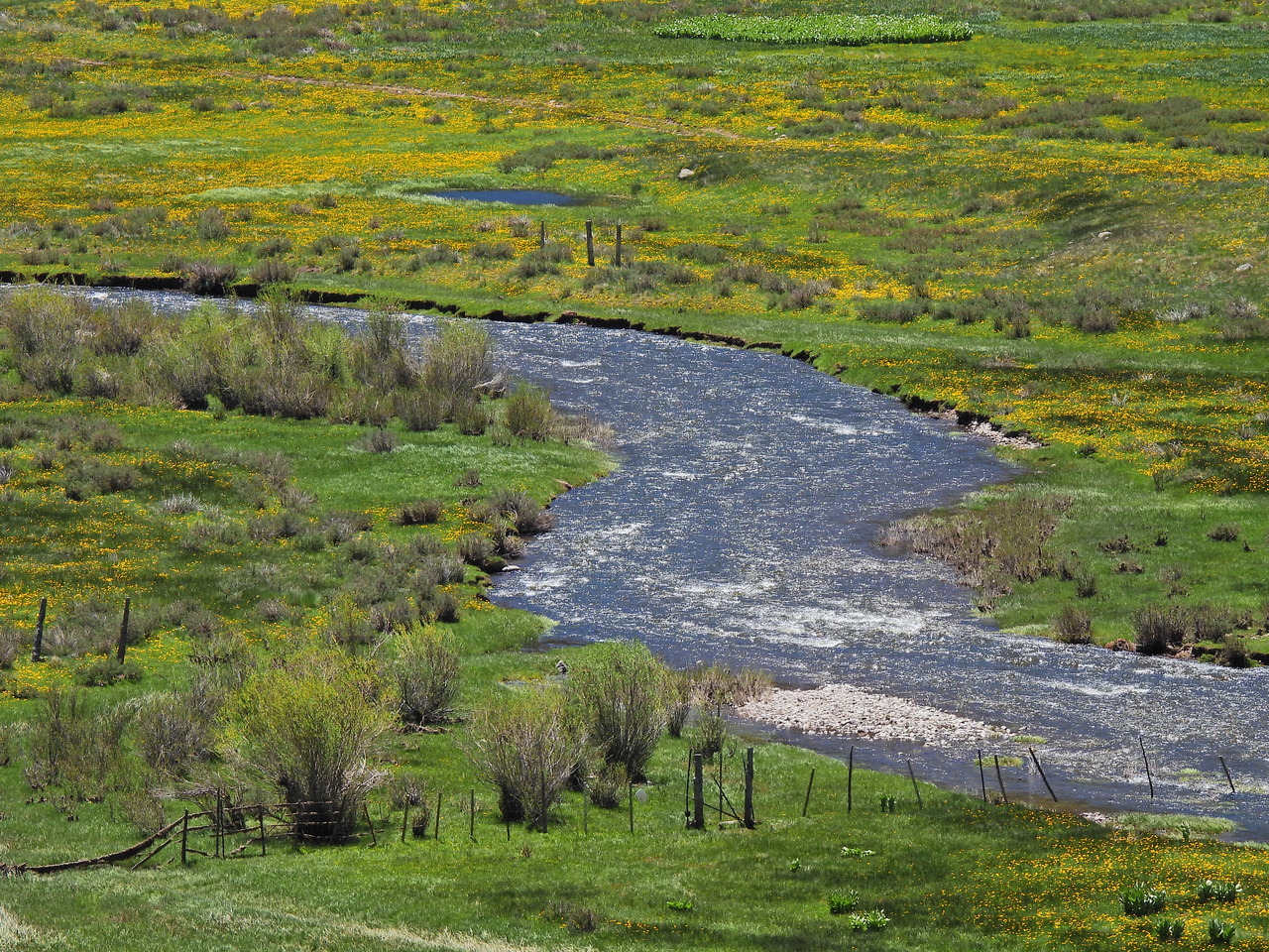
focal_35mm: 320
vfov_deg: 4.6
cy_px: 476
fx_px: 11731
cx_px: 634
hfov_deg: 6.2
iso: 100
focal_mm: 57.1
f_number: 5
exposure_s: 1/640
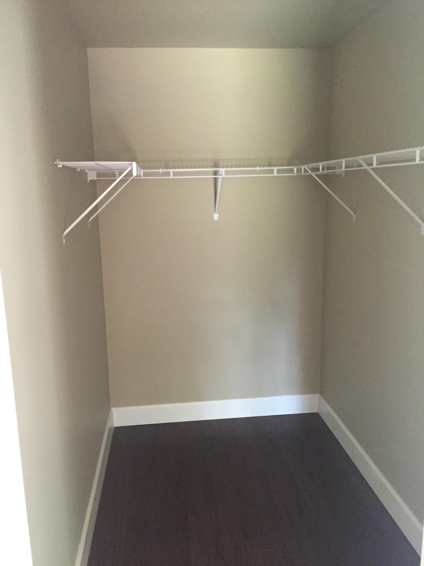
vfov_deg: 61.7
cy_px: 283
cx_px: 212
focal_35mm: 29
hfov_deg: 48.2
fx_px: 474
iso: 320
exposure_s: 1/15
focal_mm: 4.15
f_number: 2.2
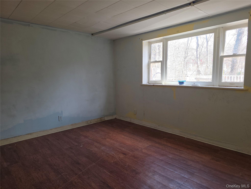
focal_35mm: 23
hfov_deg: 73.9
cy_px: 94
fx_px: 167
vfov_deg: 58.9
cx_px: 126
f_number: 1.7
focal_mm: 6.3
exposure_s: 1/60
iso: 12
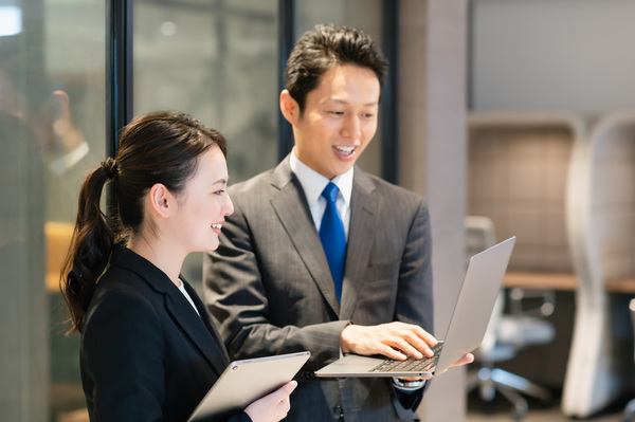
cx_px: 318
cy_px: 211
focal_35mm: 85
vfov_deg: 16.0
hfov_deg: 23.9
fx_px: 1498
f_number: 2.8
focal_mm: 85
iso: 400
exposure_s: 1/160
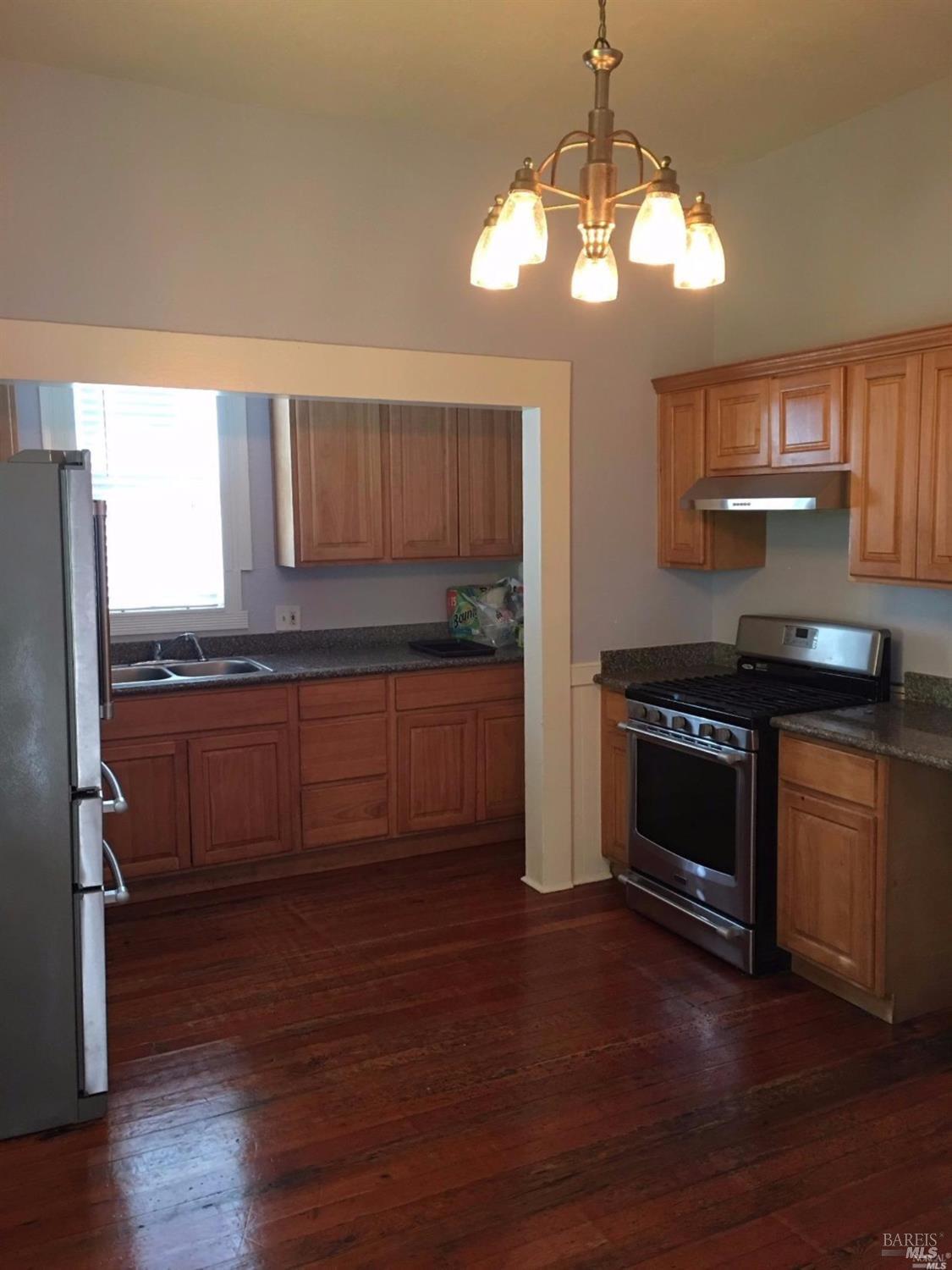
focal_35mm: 29
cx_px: 476
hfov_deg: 48.2
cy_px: 635
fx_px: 1063
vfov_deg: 61.7
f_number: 2.2
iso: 64
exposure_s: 1/15
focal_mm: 4.15
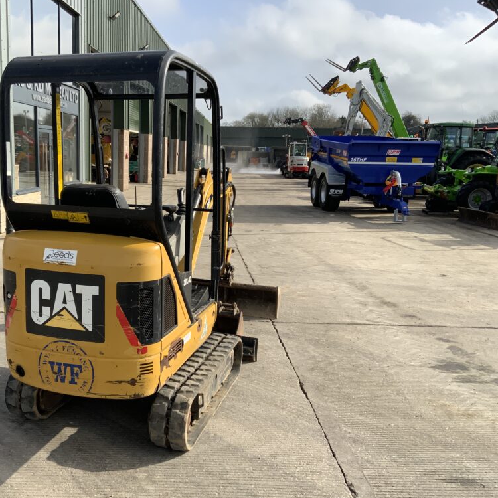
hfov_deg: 46.5
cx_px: 169
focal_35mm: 35
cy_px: 253
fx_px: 570
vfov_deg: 47.2
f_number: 1.8
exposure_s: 1/1342
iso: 16
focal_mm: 3
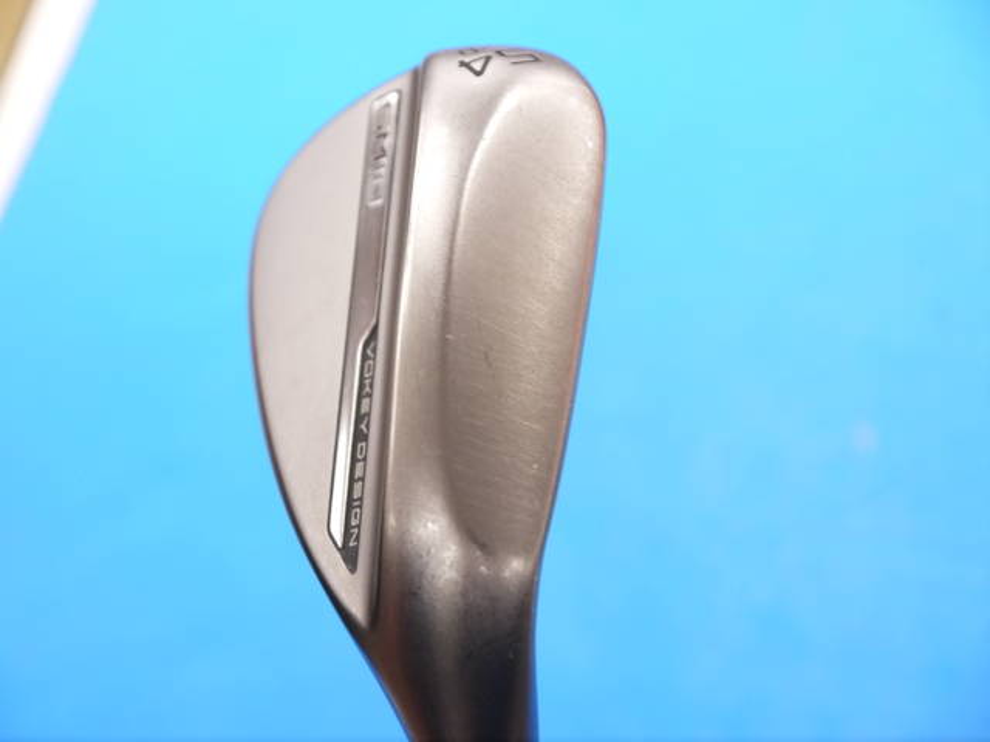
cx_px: 495
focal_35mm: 84
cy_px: 371
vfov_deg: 17.6
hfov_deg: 23.3
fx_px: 2402
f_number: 5.6
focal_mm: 42
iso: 800
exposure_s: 1/80
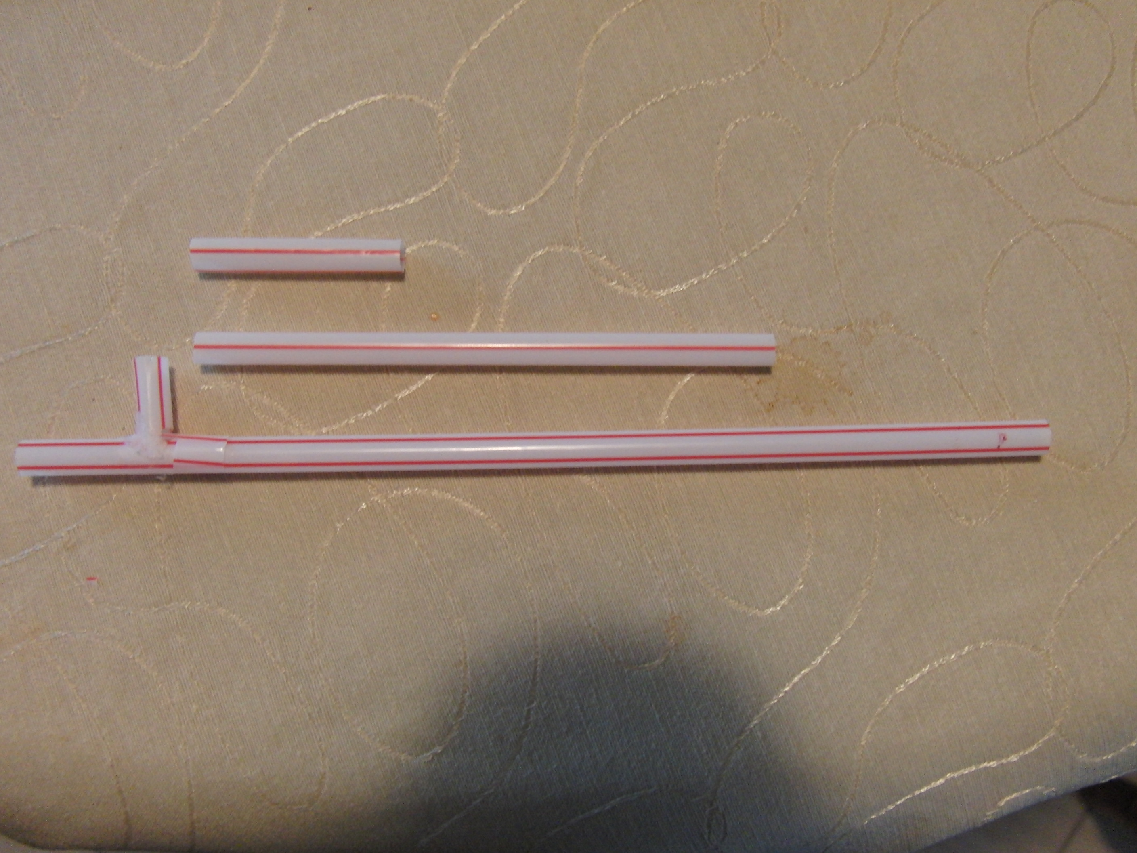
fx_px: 1182
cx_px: 568
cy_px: 426
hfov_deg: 51.4
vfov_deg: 39.7
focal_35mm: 36
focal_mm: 7.3
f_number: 2.7
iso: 400
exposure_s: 1/40
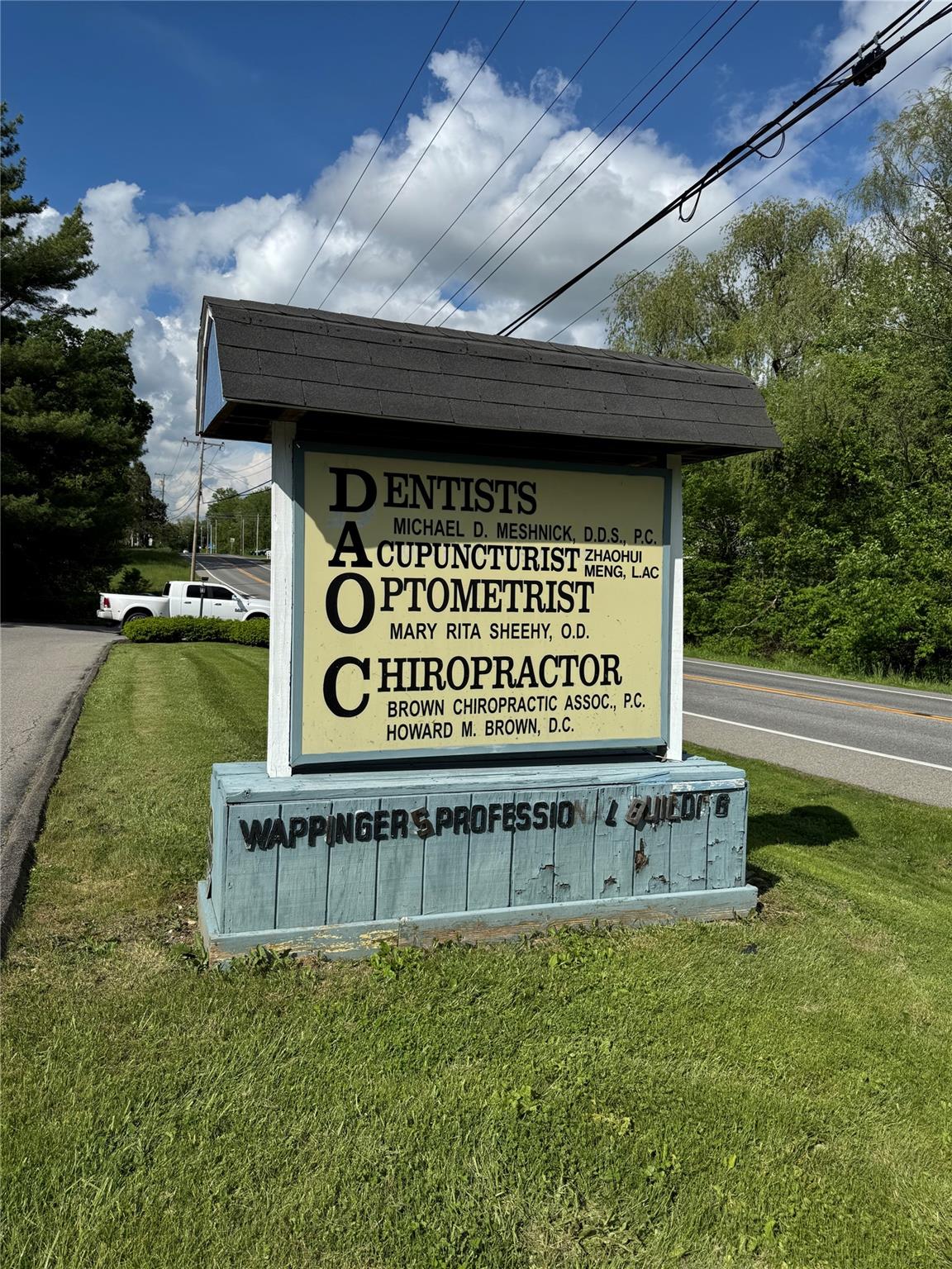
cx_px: 476
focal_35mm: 24
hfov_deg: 56.8
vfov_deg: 71.6
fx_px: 880
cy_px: 634
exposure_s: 1/7937
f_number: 1.78
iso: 80
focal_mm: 6.76
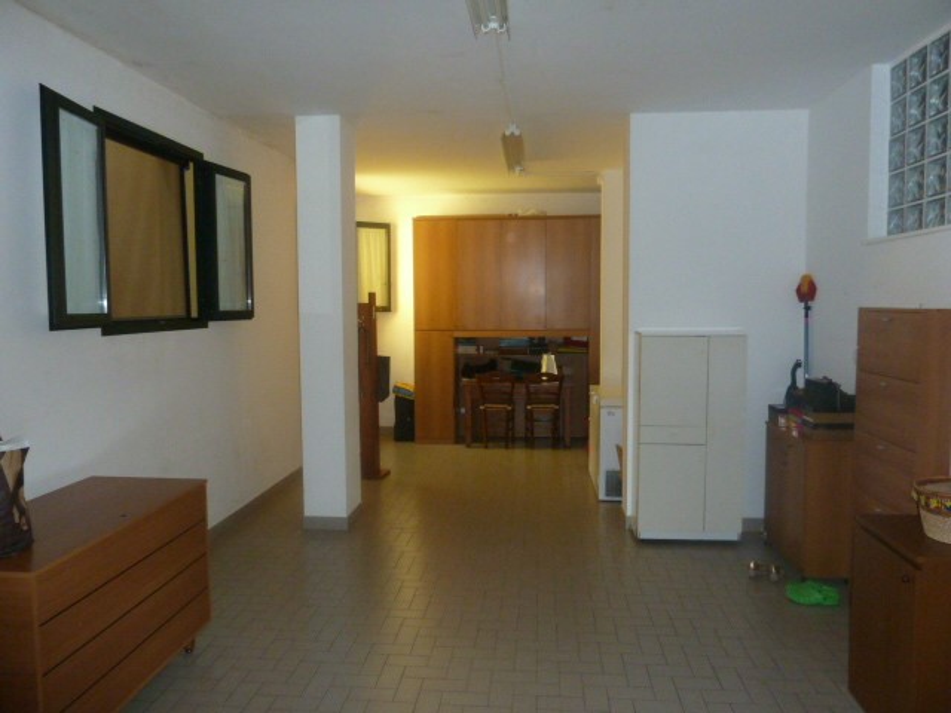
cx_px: 476
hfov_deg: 69.4
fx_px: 687
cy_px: 356
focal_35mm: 25
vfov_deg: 54.9
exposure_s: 1/60
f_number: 3.3
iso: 400
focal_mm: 4.1
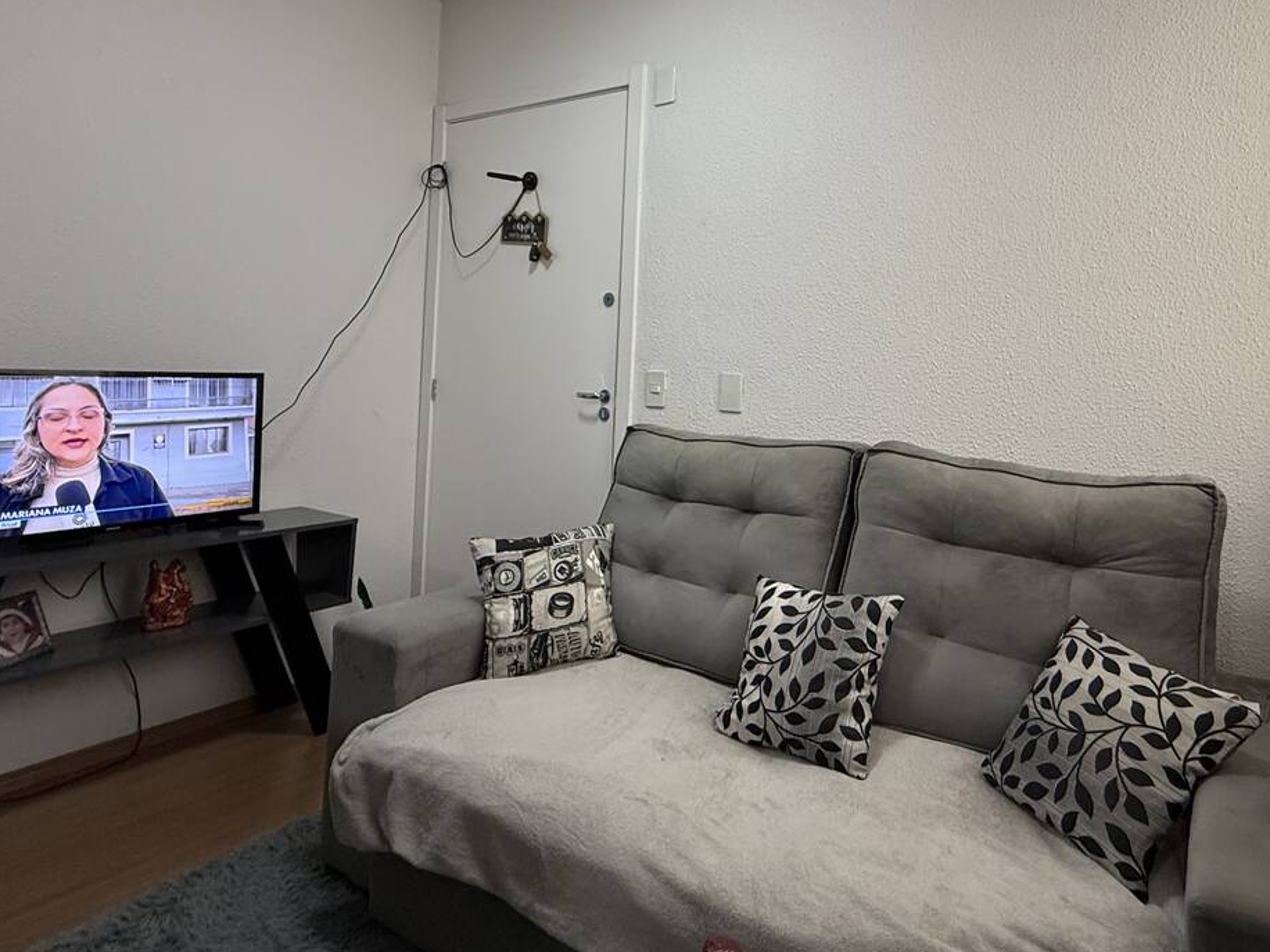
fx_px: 807
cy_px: 355
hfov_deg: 75.4
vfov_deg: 60.3
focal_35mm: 22
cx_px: 772
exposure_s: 1/120
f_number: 2.2
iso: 250
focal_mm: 2.22
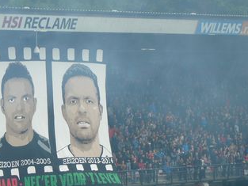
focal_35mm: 191
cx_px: 37
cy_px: 117
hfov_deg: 10.3
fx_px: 1369
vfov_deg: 7.8
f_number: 4.9
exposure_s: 1/160
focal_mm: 17.4
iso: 50
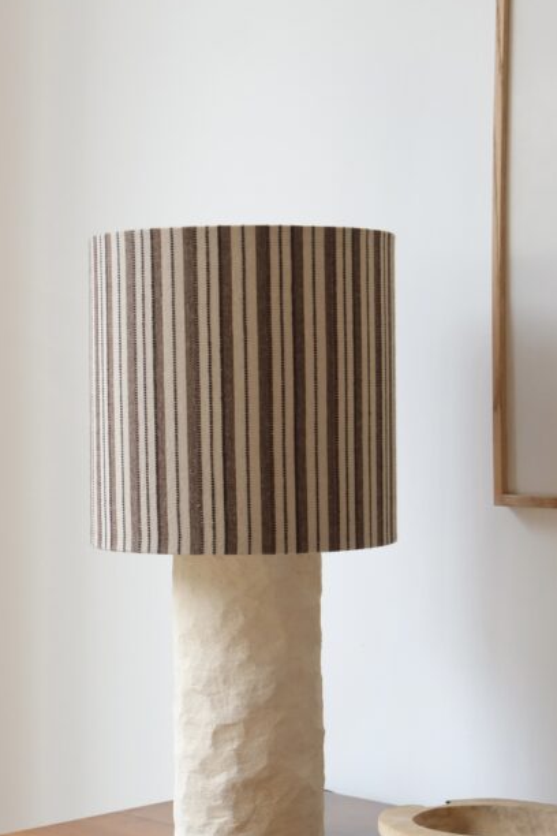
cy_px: 492
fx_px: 1810
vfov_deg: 26.0
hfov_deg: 17.5
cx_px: 228
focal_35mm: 78
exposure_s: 1/52
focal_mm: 35
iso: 1250
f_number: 7.1
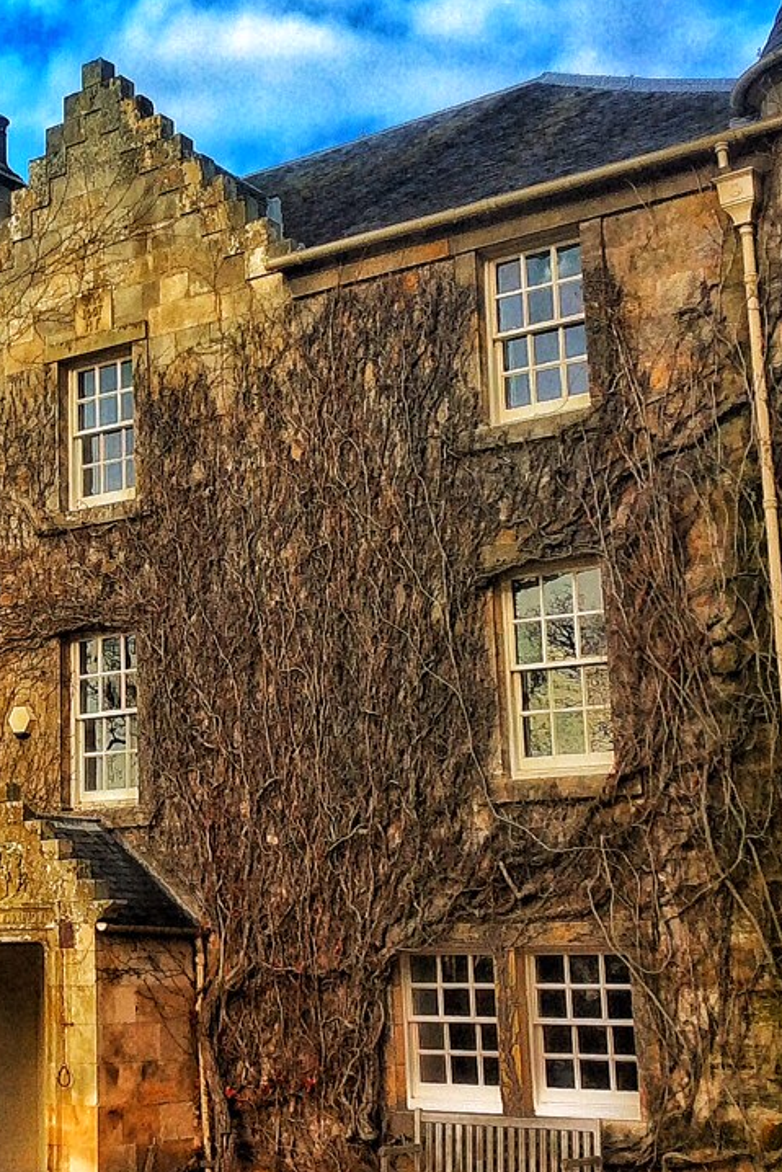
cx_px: 44
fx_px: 1954
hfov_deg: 22.0
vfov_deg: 33.4
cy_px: 563
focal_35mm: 60
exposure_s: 1/555
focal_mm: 3.3
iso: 32
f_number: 2.4
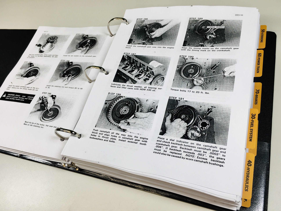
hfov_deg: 61.7
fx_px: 235
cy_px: 106
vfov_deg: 48.2
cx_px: 140
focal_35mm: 29
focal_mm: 4.15
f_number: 2.2
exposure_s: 1/120
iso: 32
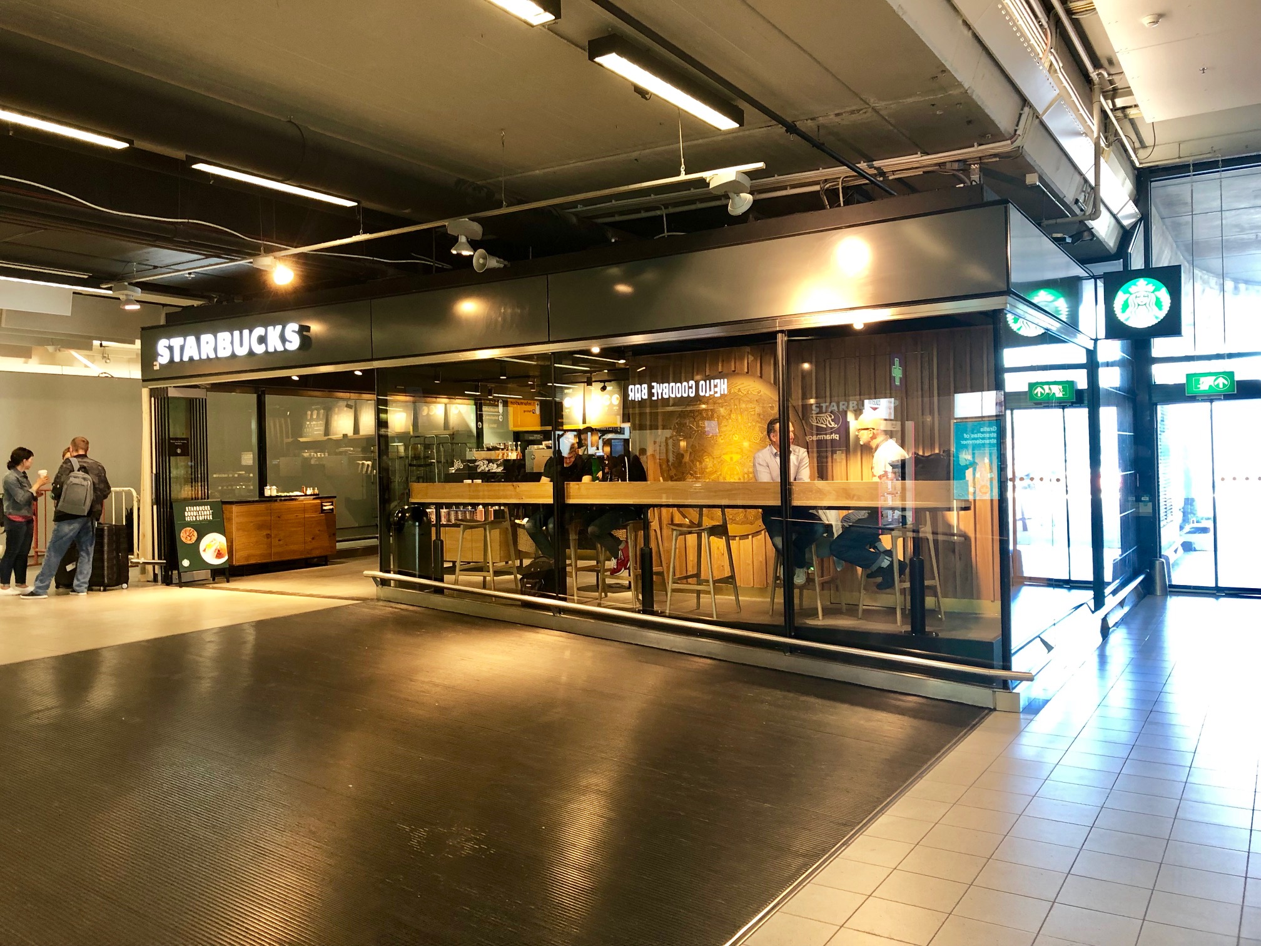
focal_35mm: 28
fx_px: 1020
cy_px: 473
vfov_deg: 49.7
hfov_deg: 63.4
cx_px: 630
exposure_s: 1/17
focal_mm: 3.99
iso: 40
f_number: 1.8
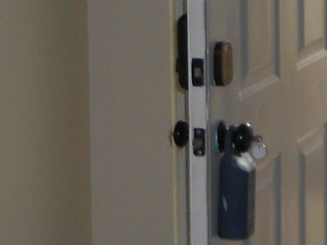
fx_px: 1285
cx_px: 400
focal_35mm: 136
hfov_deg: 14.0
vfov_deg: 10.7
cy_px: -73
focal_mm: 4.6
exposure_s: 1/50
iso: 80
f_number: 3.2
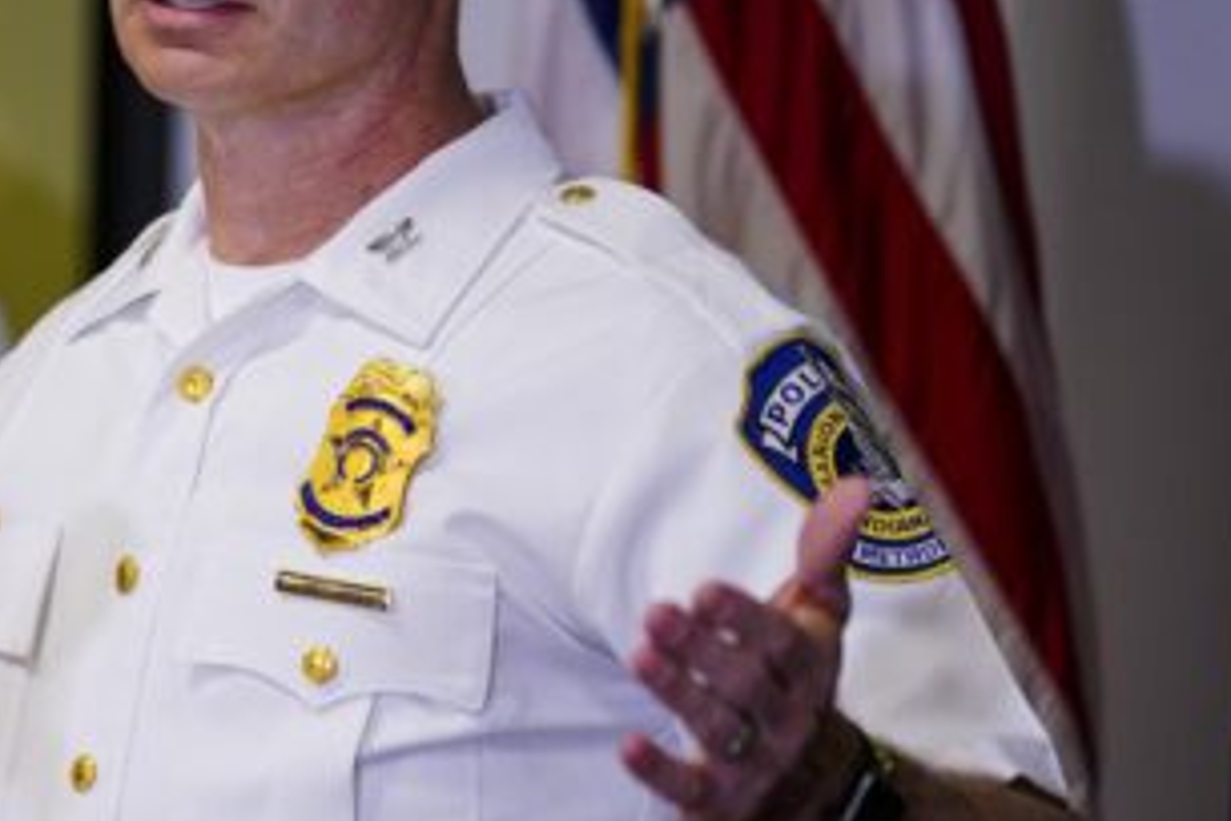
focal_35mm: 324
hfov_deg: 6.3
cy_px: 270
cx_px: 46
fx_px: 11078
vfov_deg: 4.2
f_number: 2.8
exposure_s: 1/320
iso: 1600
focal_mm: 161
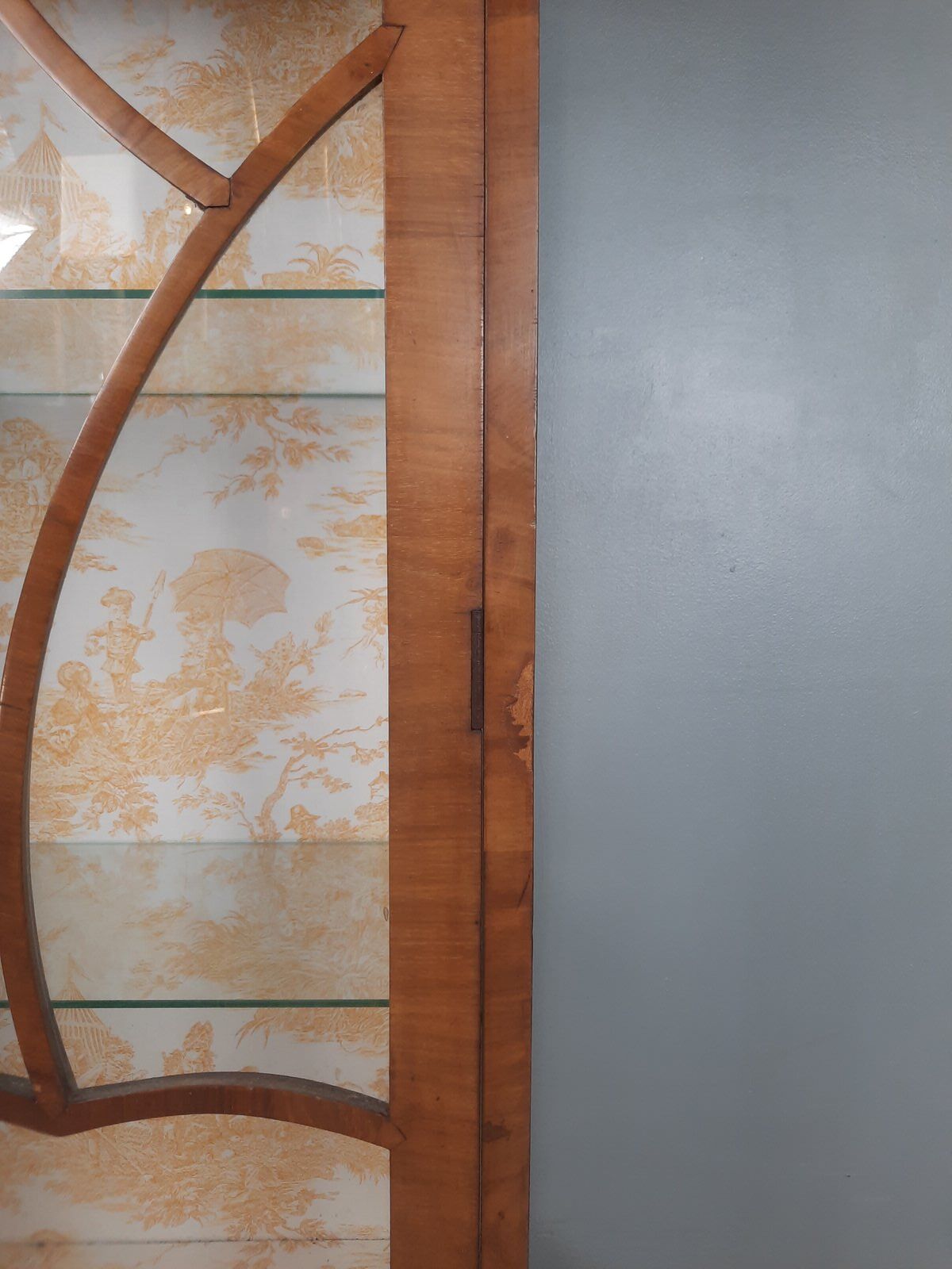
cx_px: 476
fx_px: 917
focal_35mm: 25
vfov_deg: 69.4
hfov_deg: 54.9
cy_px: 634
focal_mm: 4.6
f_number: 2
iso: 160
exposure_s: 1/50
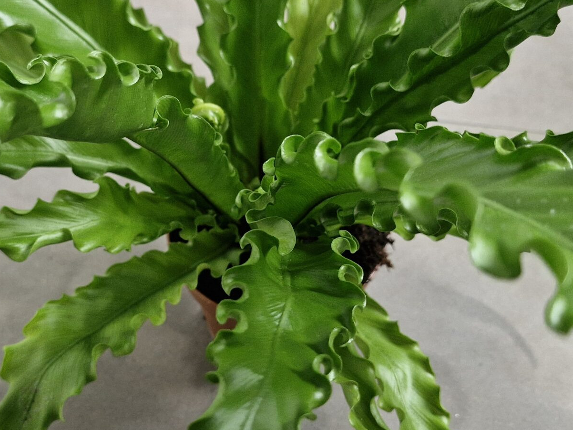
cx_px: 246
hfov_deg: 38.8
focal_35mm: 49
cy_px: 204
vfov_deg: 29.7
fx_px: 811
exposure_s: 1/100
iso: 400
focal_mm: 5.54
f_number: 1.8
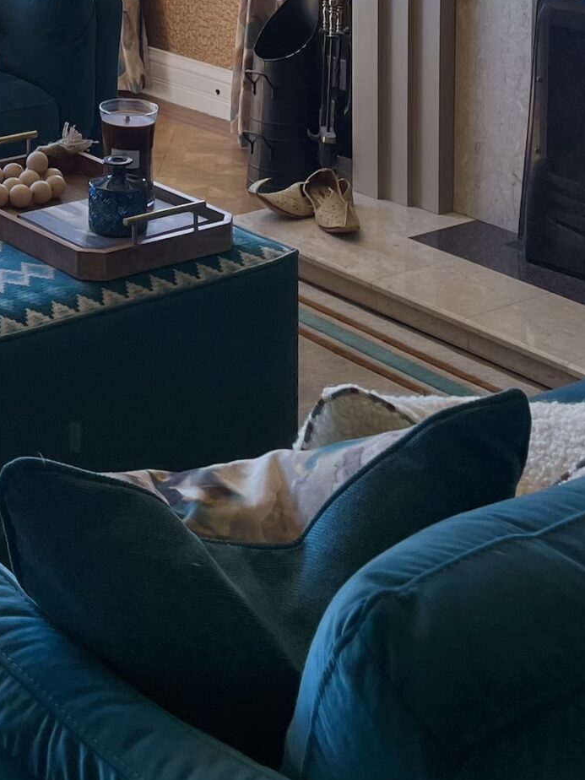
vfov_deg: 24.8
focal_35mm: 72
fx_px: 1622
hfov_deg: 19.8
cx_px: -6
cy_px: -113
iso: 32
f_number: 1.6
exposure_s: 1/163
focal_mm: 4.2
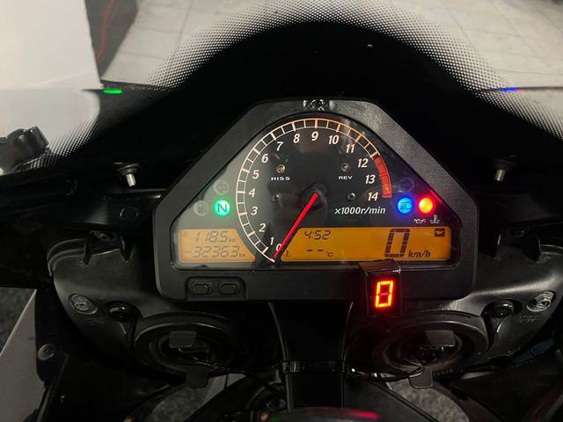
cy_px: 211
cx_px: 282
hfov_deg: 67.3
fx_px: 423
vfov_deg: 53.1
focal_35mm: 26
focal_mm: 5.1
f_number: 1.6
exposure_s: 1/50
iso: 250
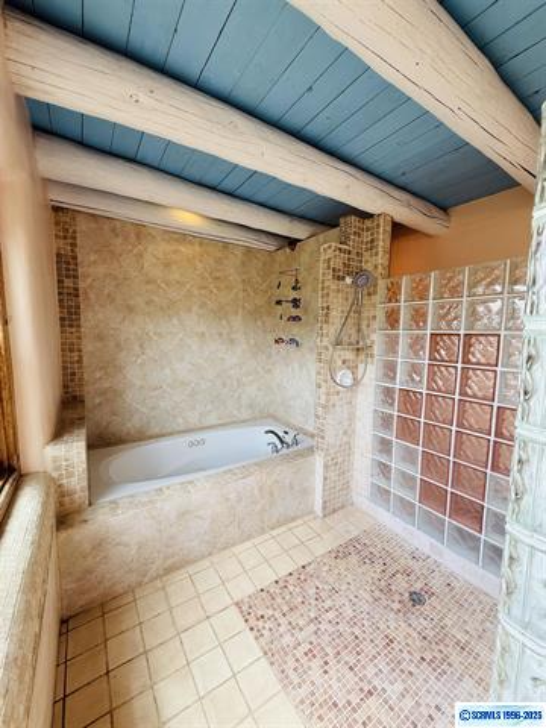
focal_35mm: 14
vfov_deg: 102.1
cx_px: 273
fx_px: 294
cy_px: 364
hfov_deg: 85.7
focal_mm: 2.22
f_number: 2.2
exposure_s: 1/120
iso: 80
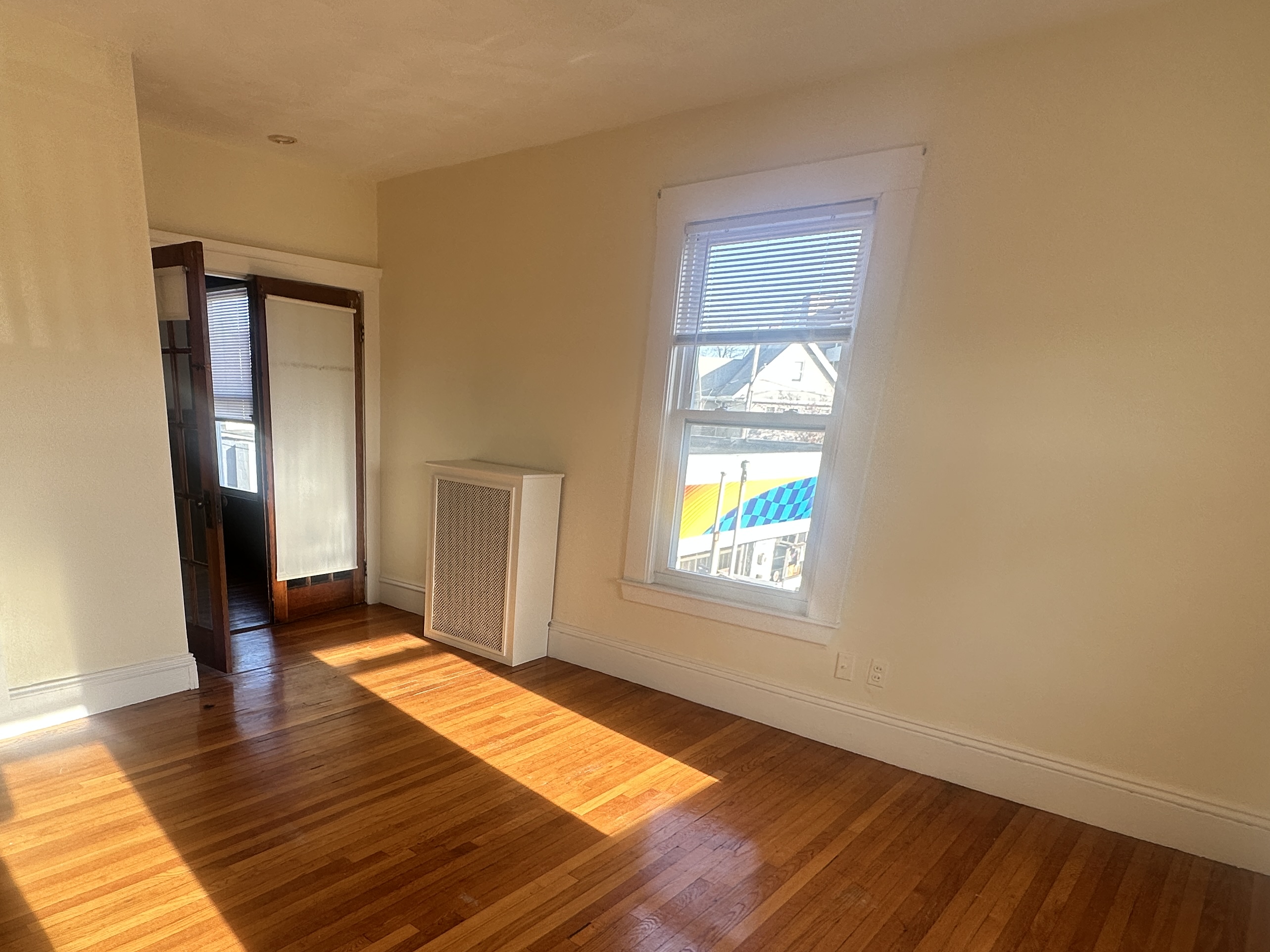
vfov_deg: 58.7
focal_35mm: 22
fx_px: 807
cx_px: 499
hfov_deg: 75.4
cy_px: 682
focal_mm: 2.22
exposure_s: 1/153
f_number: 2.2
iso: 40
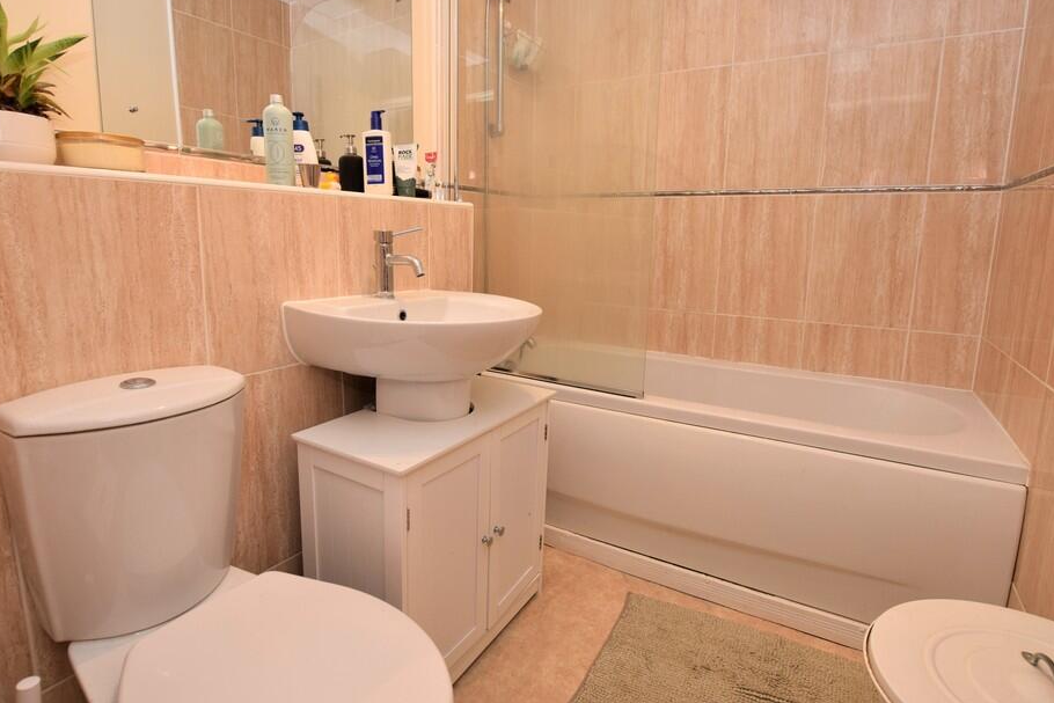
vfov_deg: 65.7
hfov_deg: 88.2
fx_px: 544
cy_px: 321
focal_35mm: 19
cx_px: 519
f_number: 7.1
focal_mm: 11
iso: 500
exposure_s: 1/60
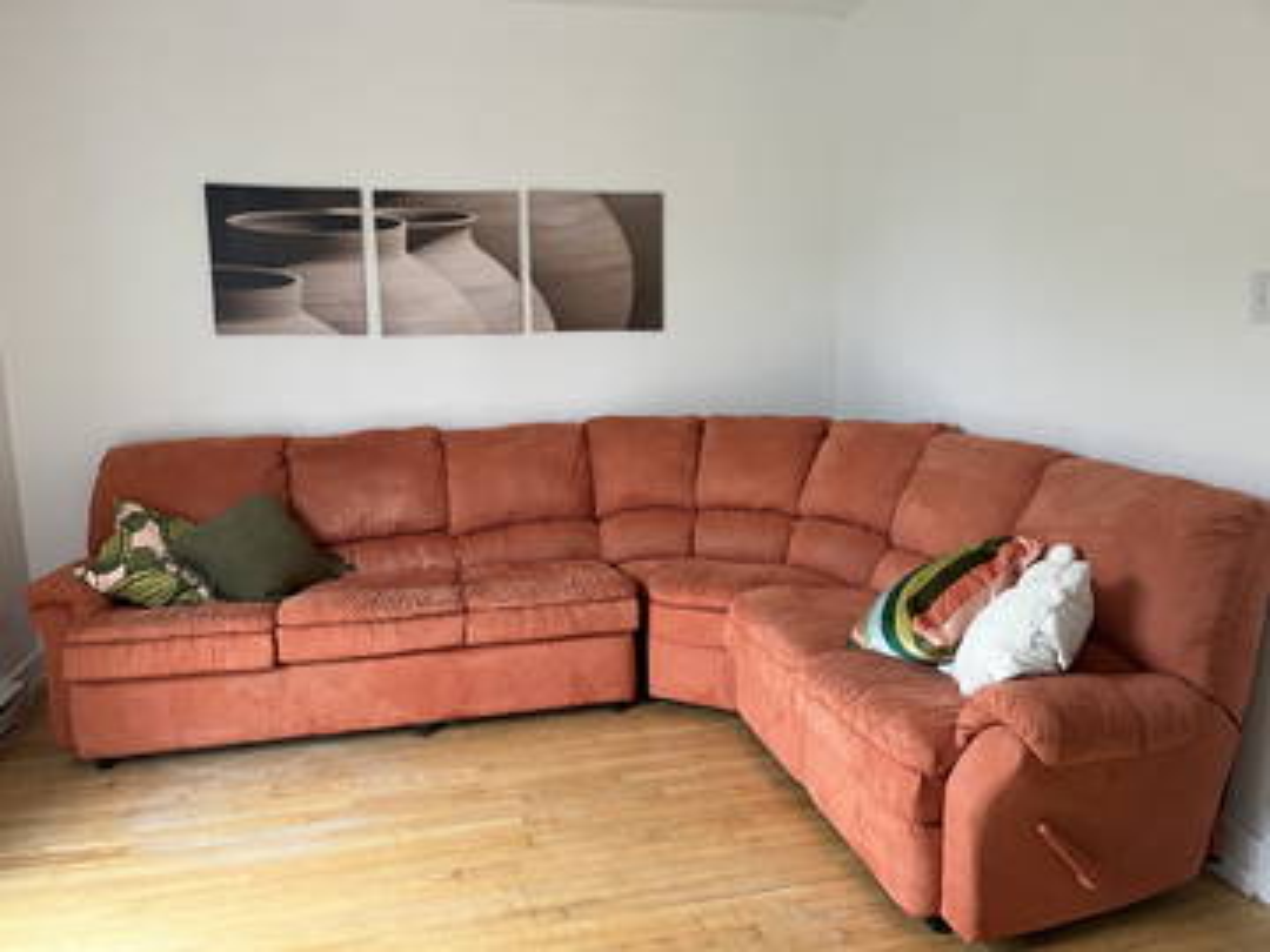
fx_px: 954
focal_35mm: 26
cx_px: 635
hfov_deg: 67.3
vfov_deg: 53.1
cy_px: 476
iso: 125
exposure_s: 1/71
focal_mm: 5.1
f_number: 1.6
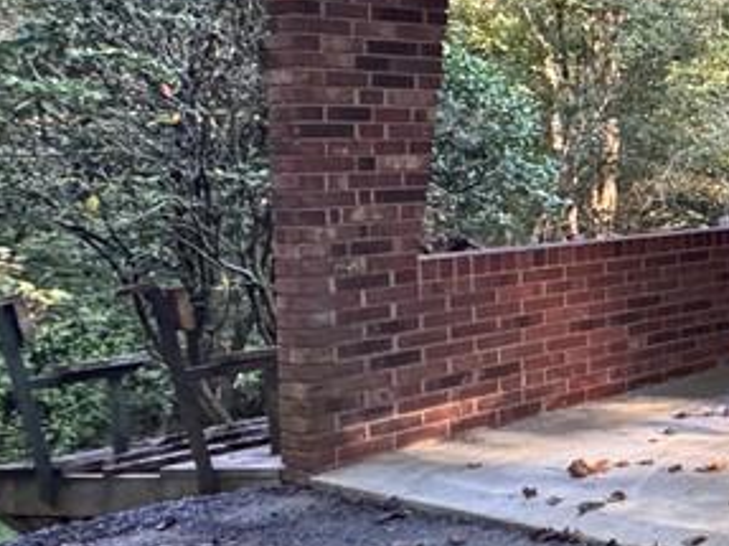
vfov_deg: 28.8
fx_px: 1053
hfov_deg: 23.0
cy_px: 165
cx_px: 1278
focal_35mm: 50
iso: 320
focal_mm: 2.22
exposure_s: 1/75
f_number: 2.2
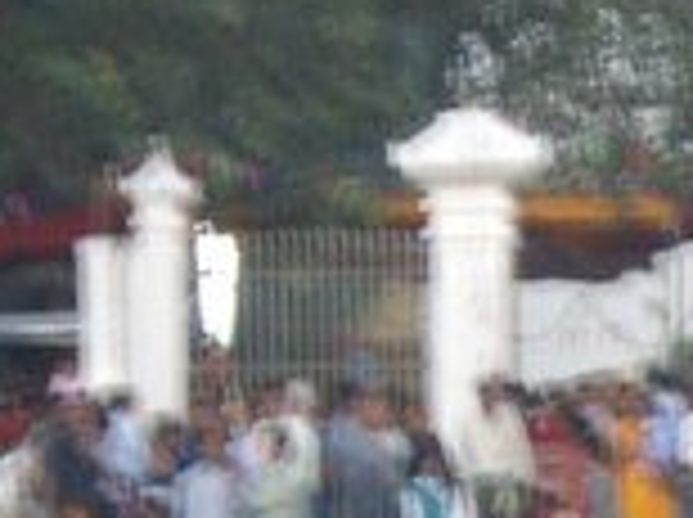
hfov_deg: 4.2
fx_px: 9475
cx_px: 1125
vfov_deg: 3.1
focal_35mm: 474
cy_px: 622
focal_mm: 18.6
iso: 100
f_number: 5.2
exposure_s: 1/6
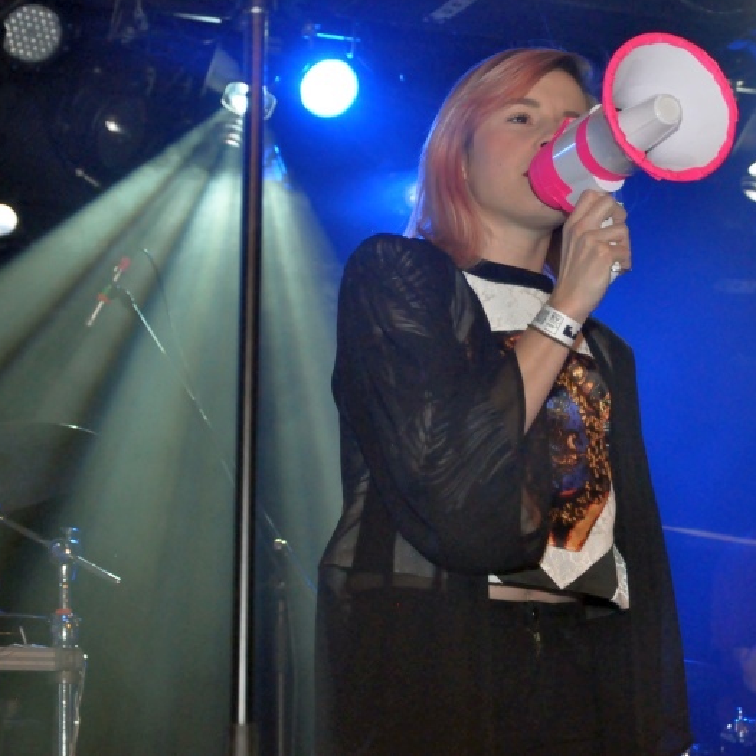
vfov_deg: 17.9
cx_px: 517
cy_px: 375
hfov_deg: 17.9
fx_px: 2397
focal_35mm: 97
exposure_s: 1/60
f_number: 5
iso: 3200
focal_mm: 50
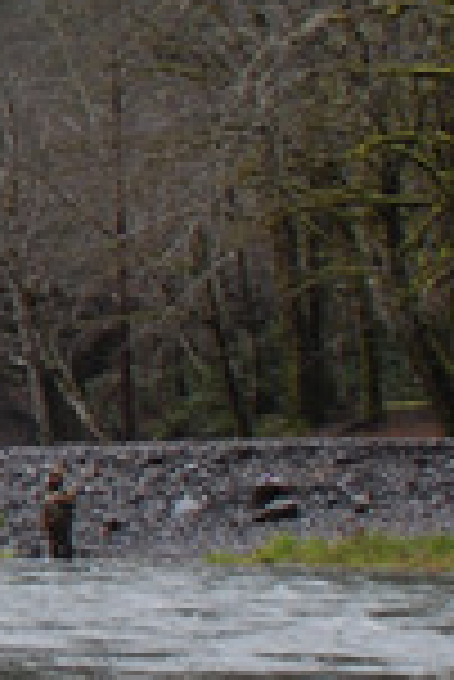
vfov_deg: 8.3
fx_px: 4655
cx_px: -1209
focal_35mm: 247
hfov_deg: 5.1
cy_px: -52
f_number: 5
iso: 200
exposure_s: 1/100
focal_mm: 31
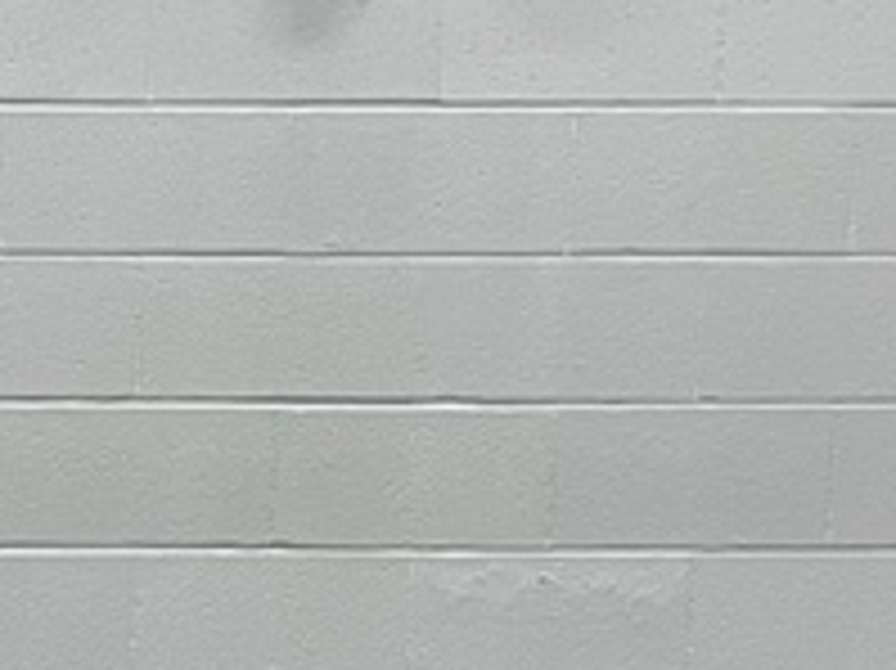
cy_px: 1529
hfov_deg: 13.1
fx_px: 3466
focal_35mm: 134
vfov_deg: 9.9
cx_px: -810
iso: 125
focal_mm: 5.7
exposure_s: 1/60
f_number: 1.5
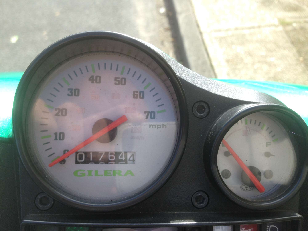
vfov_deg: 42.9
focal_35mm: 33
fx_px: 294
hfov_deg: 55.4
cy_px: 116
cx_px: 154
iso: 50
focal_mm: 4.12
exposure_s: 1/264
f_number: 2.4
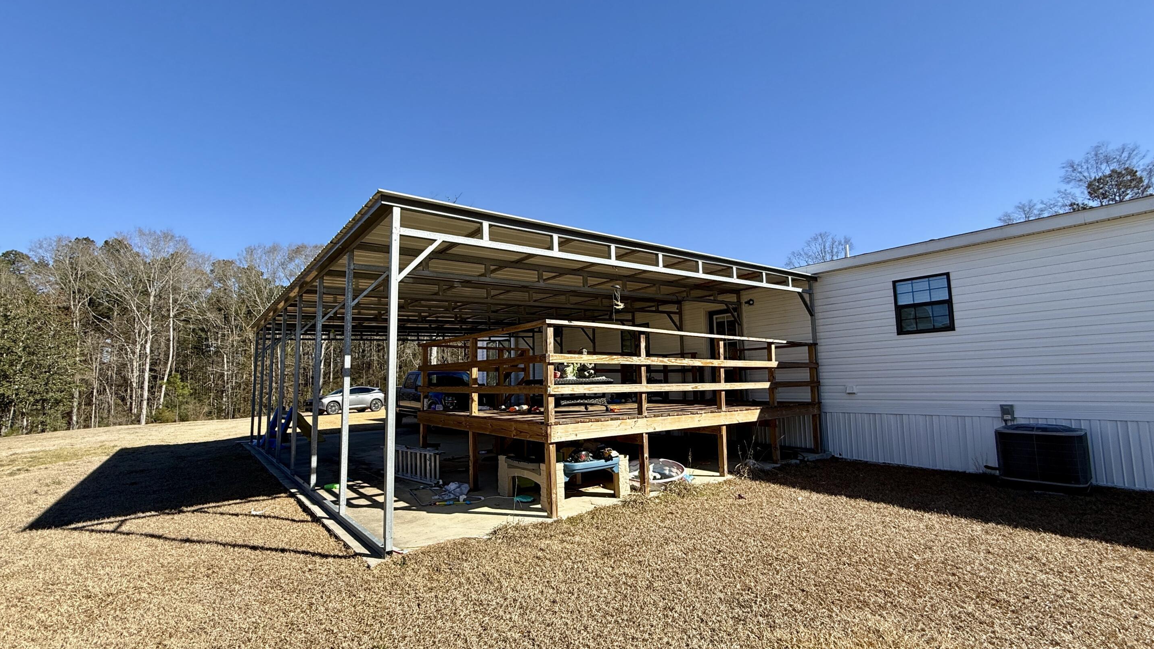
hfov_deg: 99.4
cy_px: 335
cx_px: 569
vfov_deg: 67.1
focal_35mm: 16
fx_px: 490
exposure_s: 1/1312
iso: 50
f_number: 2.2
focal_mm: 2.22
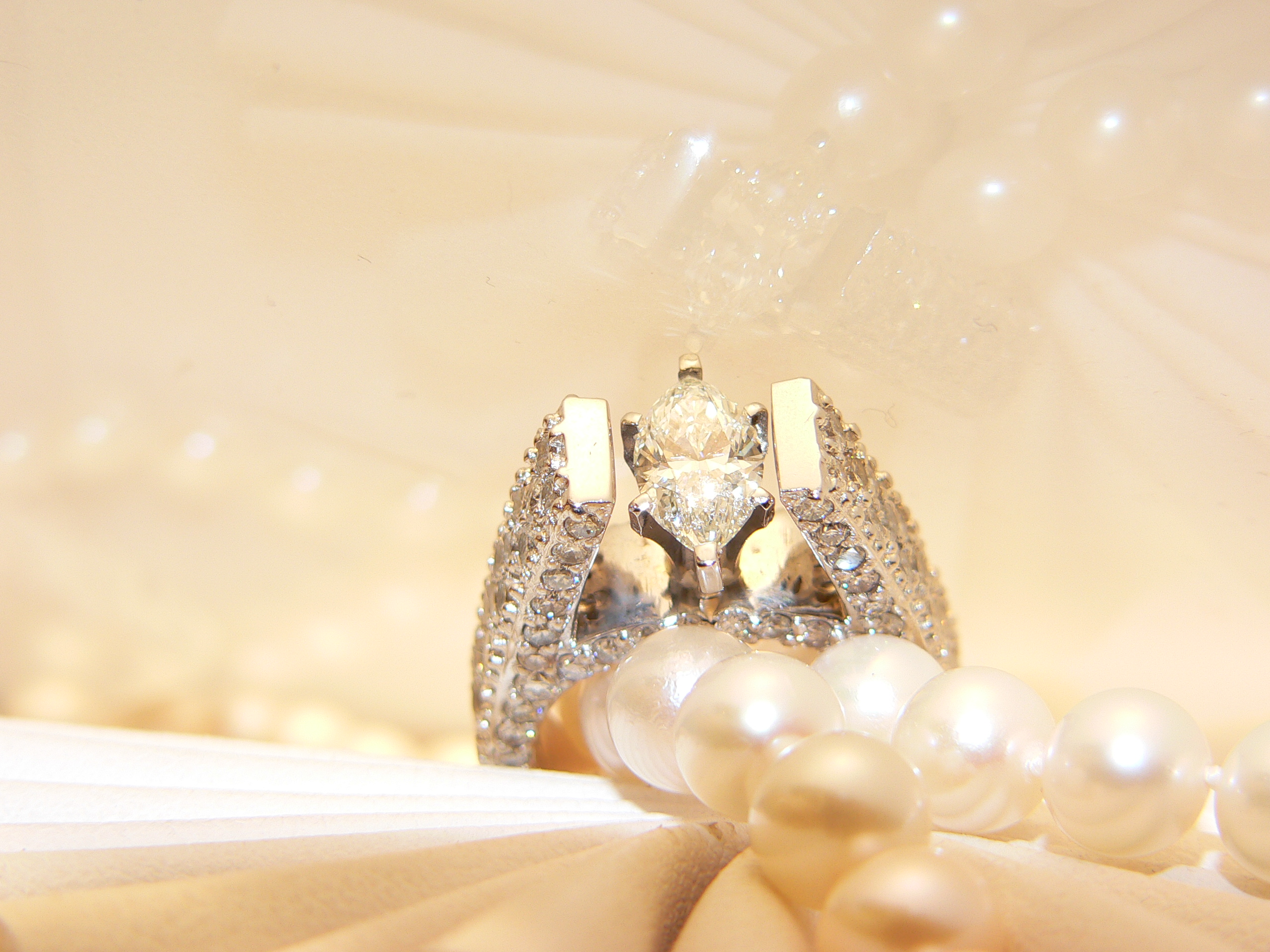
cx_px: 635
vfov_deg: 14.4
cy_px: 476
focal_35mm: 103
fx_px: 3779
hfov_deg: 19.1
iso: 80
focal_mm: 17.1
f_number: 4
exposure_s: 1/200
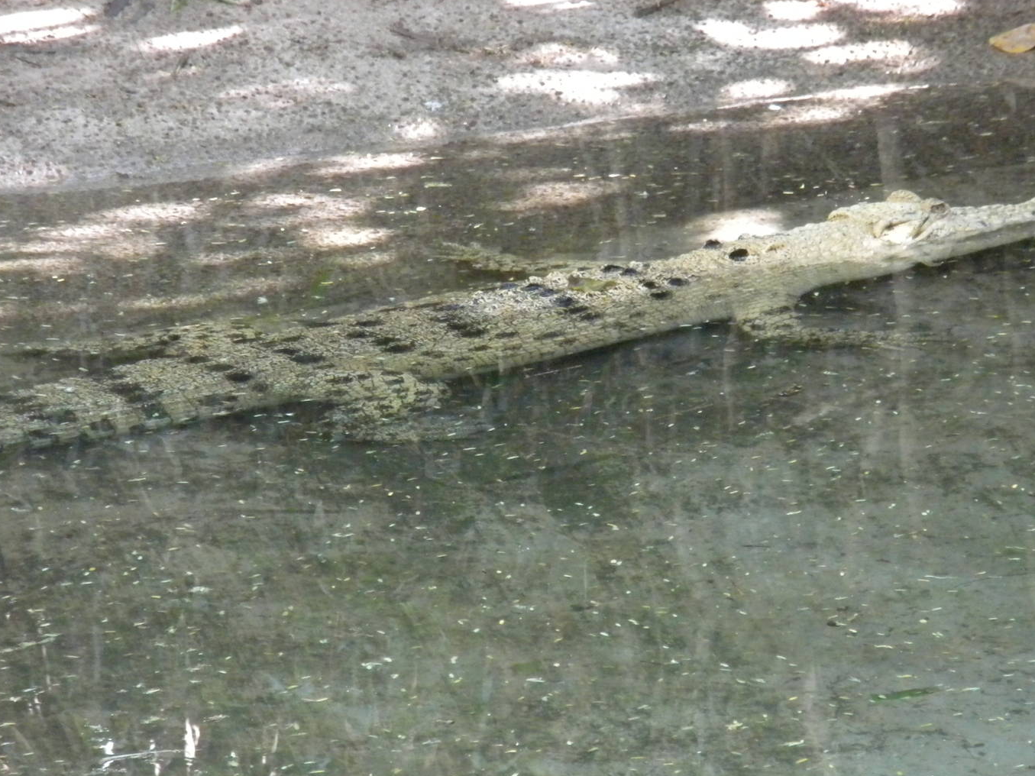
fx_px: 9178
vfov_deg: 4.8
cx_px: 567
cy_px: 338
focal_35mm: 307
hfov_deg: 6.5
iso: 800
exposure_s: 1/89
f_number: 5.3
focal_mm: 46.2
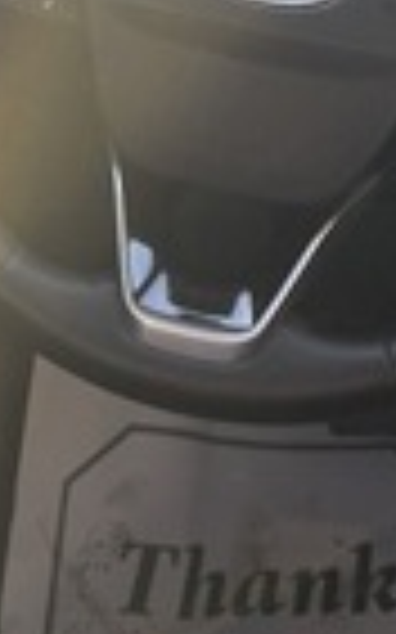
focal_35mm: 82
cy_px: -29
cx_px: 230
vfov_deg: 23.9
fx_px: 1417
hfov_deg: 15.9
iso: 64
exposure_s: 1/155
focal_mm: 5.96
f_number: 1.6
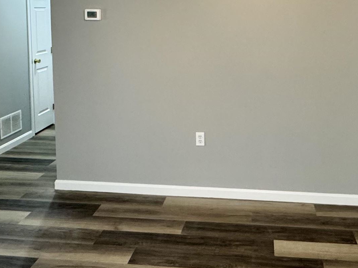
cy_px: 47
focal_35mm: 40
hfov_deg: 46.5
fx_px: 414
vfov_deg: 34.6
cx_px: 220
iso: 250
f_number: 2.2
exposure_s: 1/60
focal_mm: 2.22
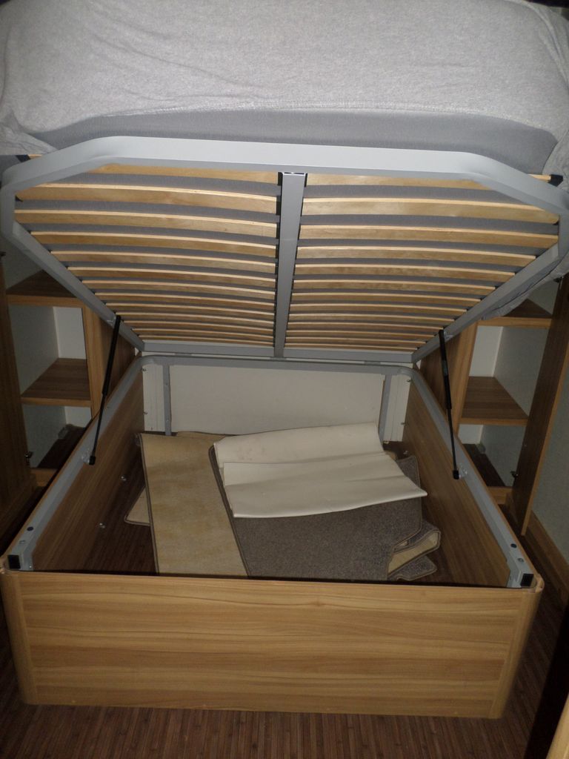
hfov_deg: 54.9
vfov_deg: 69.4
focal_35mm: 25
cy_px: 380
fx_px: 548
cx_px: 284
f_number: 2.5
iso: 100
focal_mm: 4.5
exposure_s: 1/30
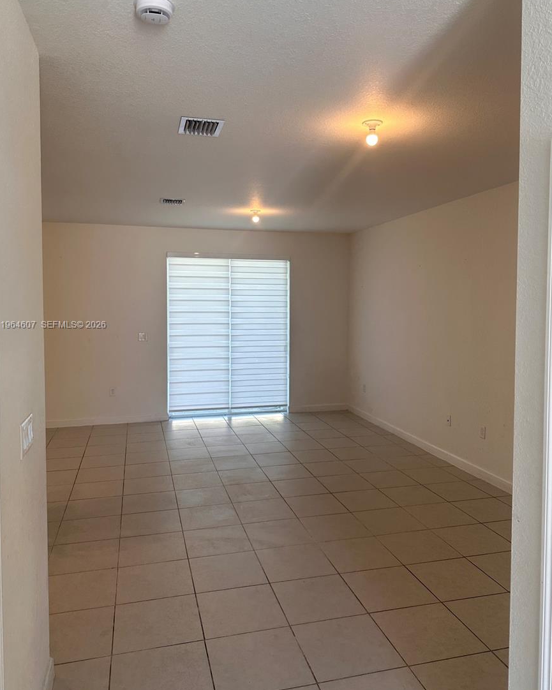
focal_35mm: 26
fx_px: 531
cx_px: 275
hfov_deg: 54.9
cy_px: 326
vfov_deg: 66.0
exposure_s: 1/120
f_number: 1.78
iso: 80
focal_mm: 6.86
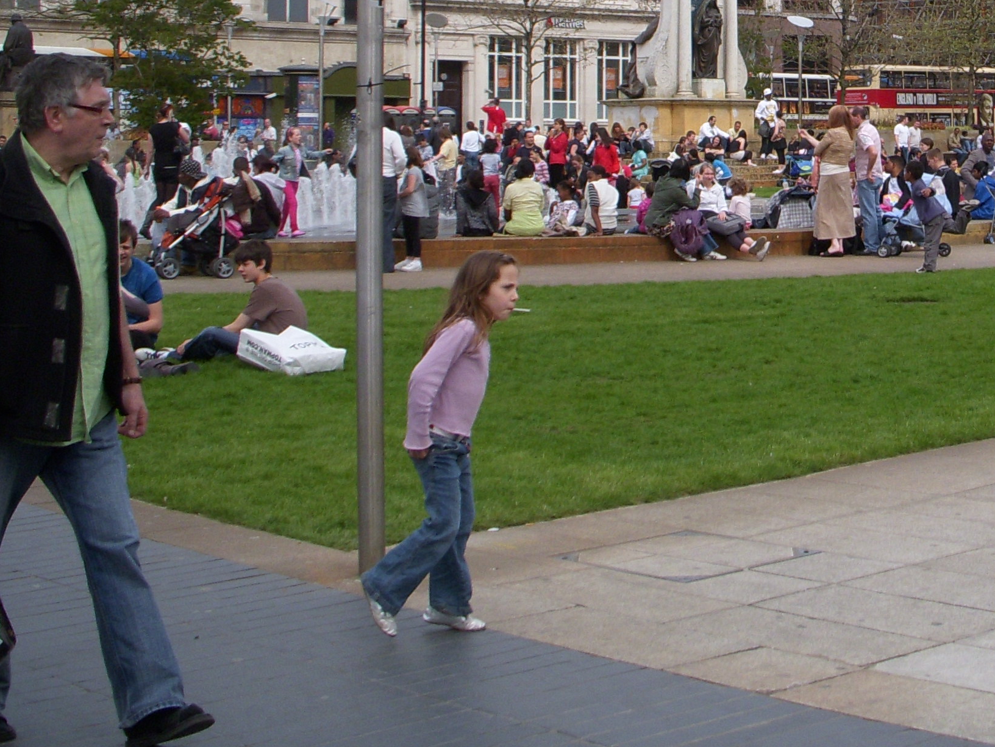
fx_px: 2185
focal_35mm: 76
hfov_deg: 24.7
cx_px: 935
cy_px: 23
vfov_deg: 18.9
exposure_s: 1/1000
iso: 100
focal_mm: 6.3
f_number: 3.3
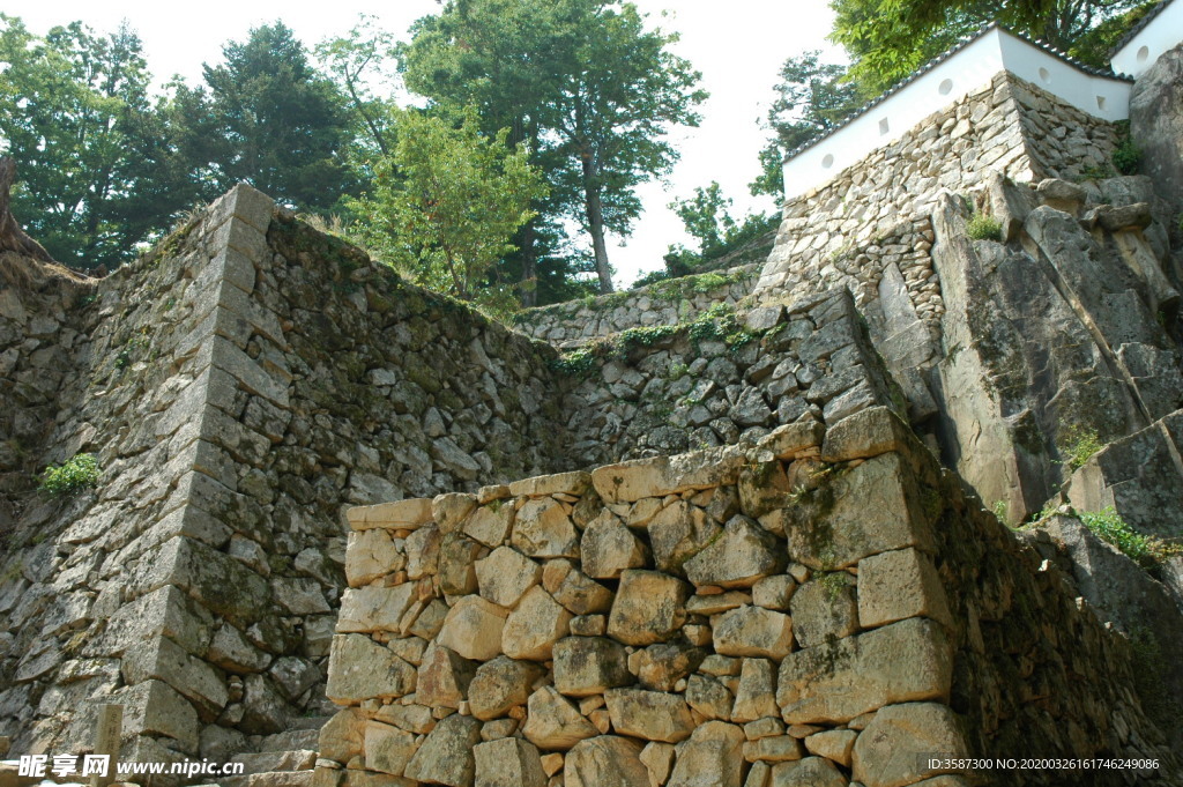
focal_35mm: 38
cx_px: 592
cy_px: 394
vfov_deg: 35.4
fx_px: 1231
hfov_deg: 51.3
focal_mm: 25
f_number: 9
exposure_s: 1/125
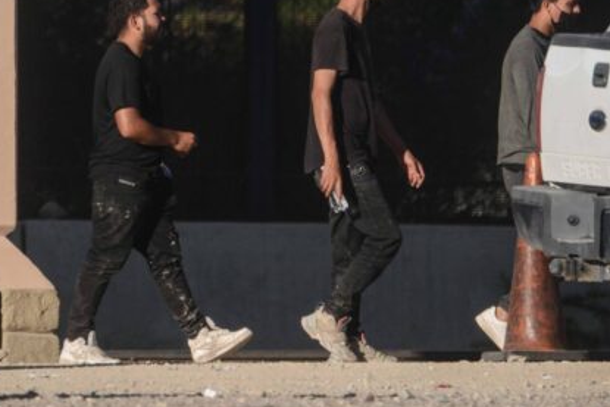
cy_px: 15
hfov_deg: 1.6
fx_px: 22068
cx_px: 278
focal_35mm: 1302
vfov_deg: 1.1
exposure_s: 1/1250
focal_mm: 500
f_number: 8
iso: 500
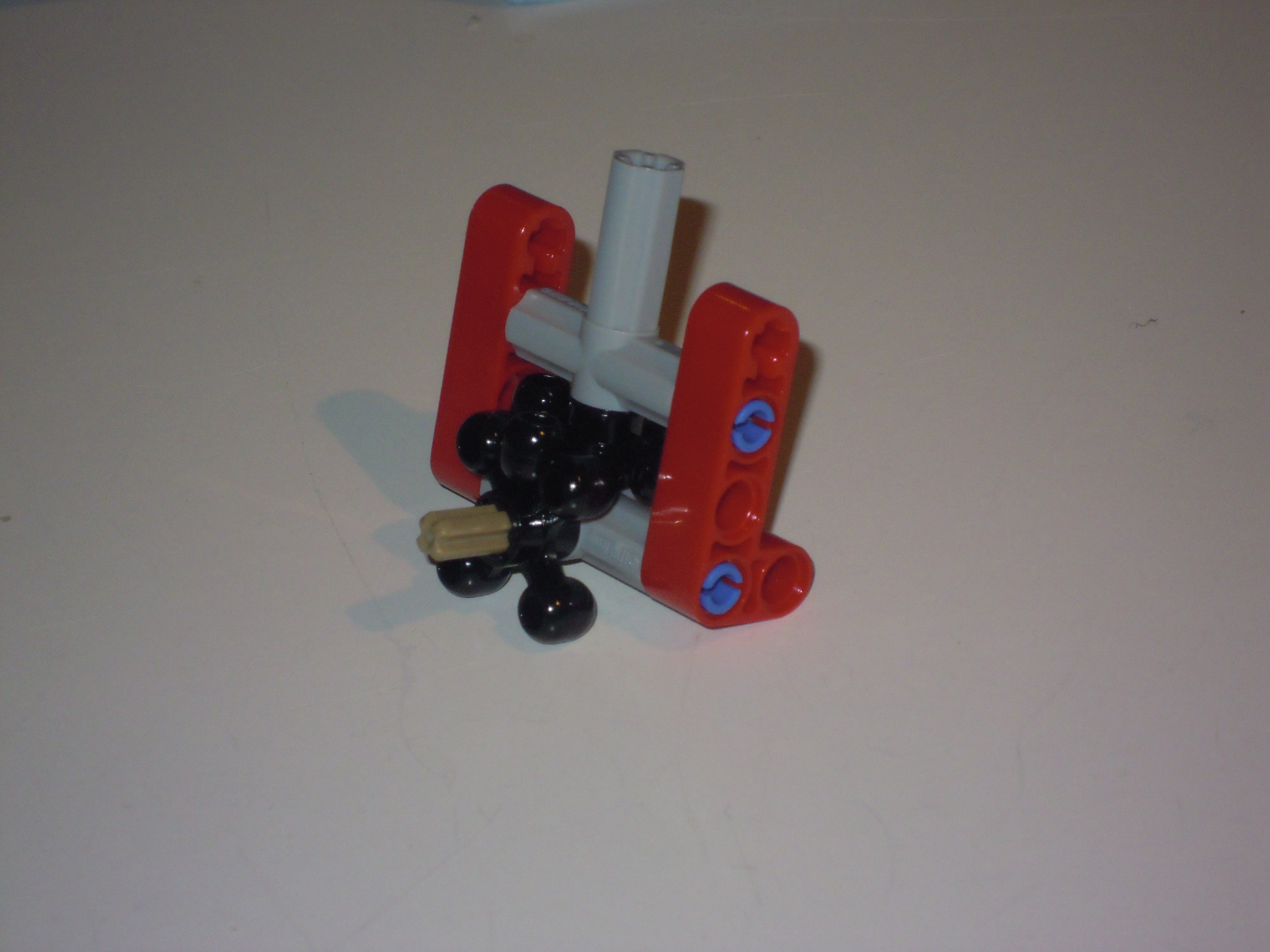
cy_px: 476
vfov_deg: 10.6
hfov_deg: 14.1
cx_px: 635
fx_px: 5136
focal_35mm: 140
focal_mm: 25
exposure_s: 1/60
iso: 360
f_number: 6.6
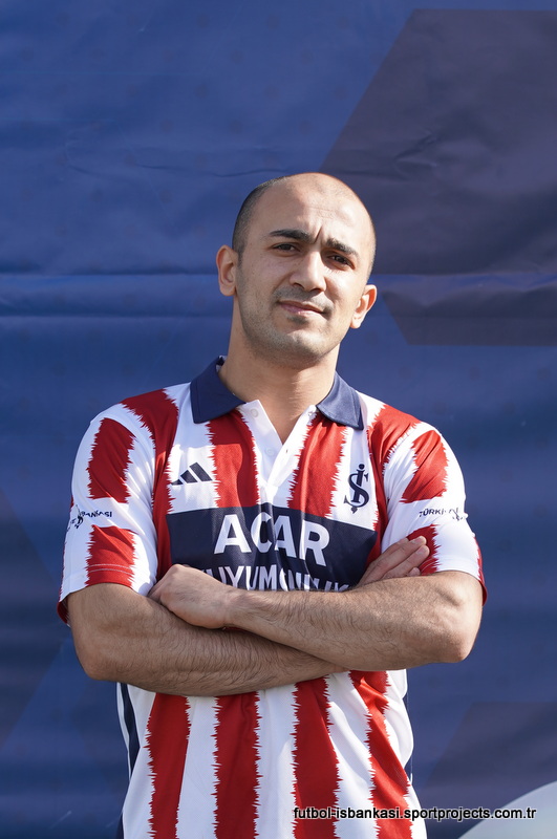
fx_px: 2211
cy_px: 420
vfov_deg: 21.5
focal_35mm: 95
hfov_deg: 14.4
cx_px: 278
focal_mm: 95
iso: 100
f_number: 4
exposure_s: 1/250
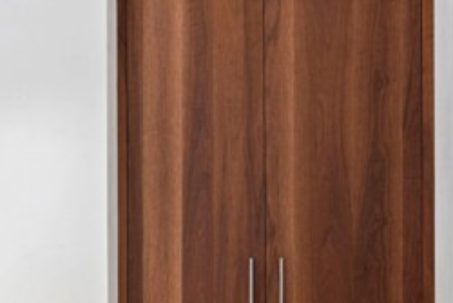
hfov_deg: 44.9
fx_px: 516
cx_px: 87
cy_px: 295
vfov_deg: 30.6
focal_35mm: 41
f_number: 8
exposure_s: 1/1.67
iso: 200
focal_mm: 16
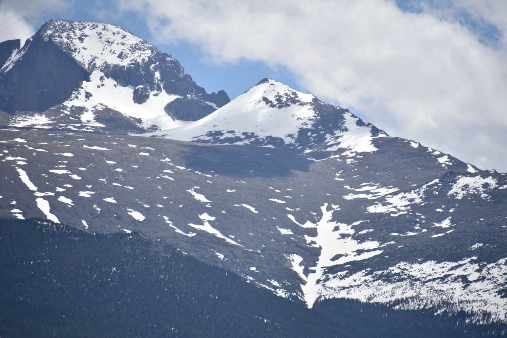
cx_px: 254
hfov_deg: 6.9
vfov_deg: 4.6
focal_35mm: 300
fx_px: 4226
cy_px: 169
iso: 100
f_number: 7.1
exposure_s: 1/640
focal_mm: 300
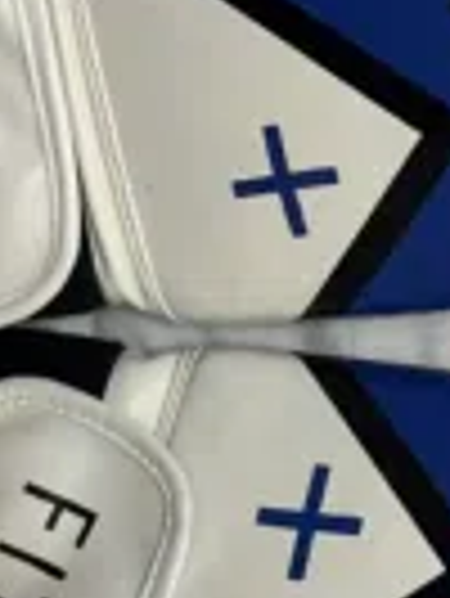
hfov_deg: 18.8
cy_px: 310
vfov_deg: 25.0
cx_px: 328
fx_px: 1350
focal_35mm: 78
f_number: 1.6
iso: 400
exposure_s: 1/50
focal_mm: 5.1
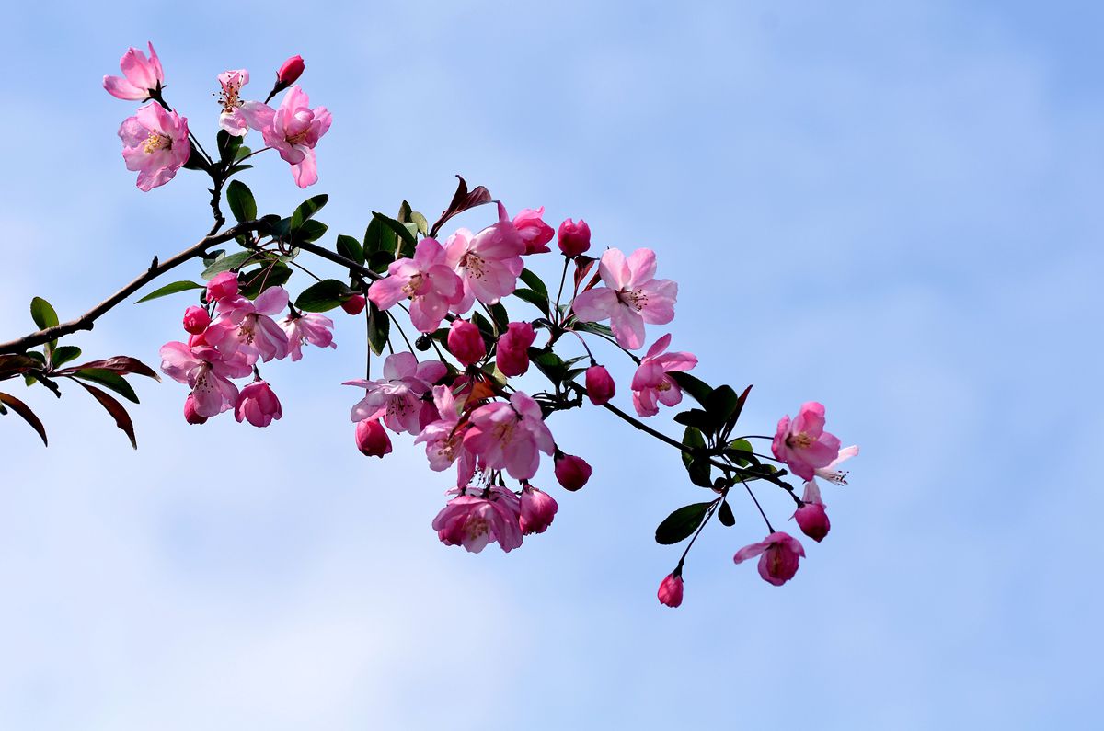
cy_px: 366
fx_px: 4132
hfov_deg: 15.2
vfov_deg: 10.1
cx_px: 552
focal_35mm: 135
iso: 200
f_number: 8
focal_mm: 90
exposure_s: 1/800
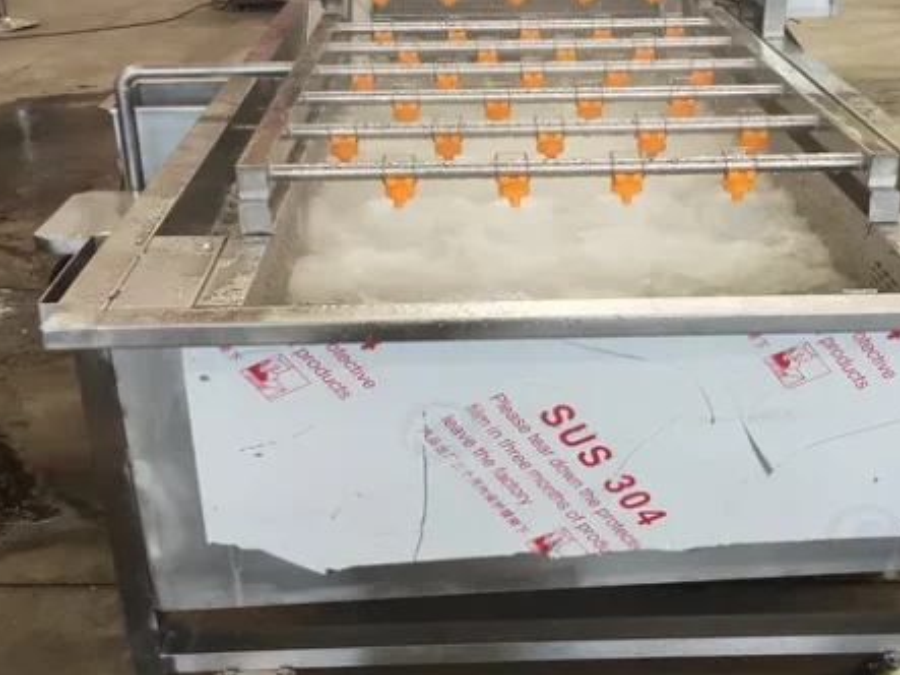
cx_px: 516
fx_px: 1274
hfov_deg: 38.8
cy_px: 269
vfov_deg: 29.6
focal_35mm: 49
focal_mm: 4.05
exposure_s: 1/100
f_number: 1.78
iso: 195
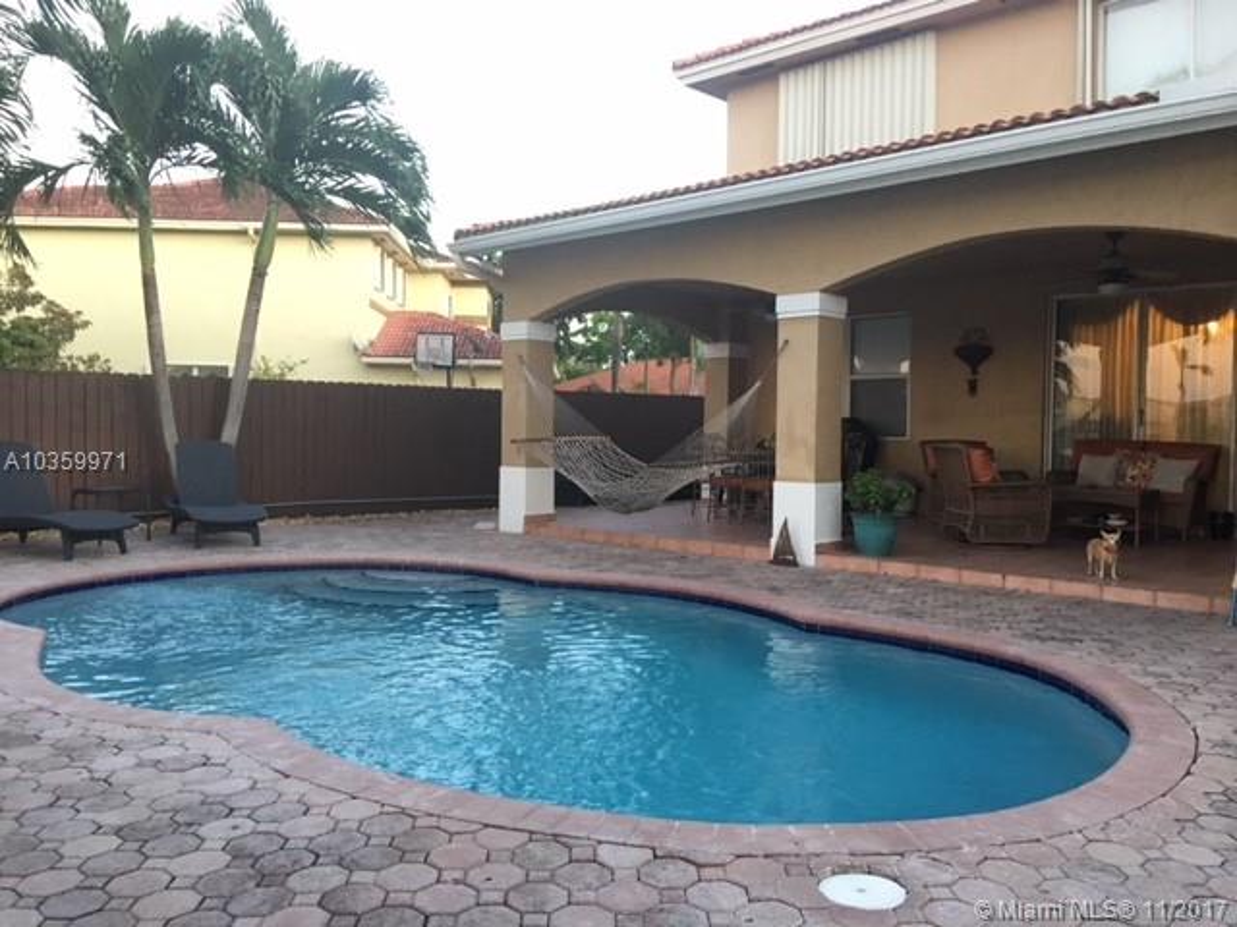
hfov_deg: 61.7
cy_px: 464
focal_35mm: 29
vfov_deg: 48.2
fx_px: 1036
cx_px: 618
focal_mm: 4.15
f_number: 2.2
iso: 64
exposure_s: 1/15
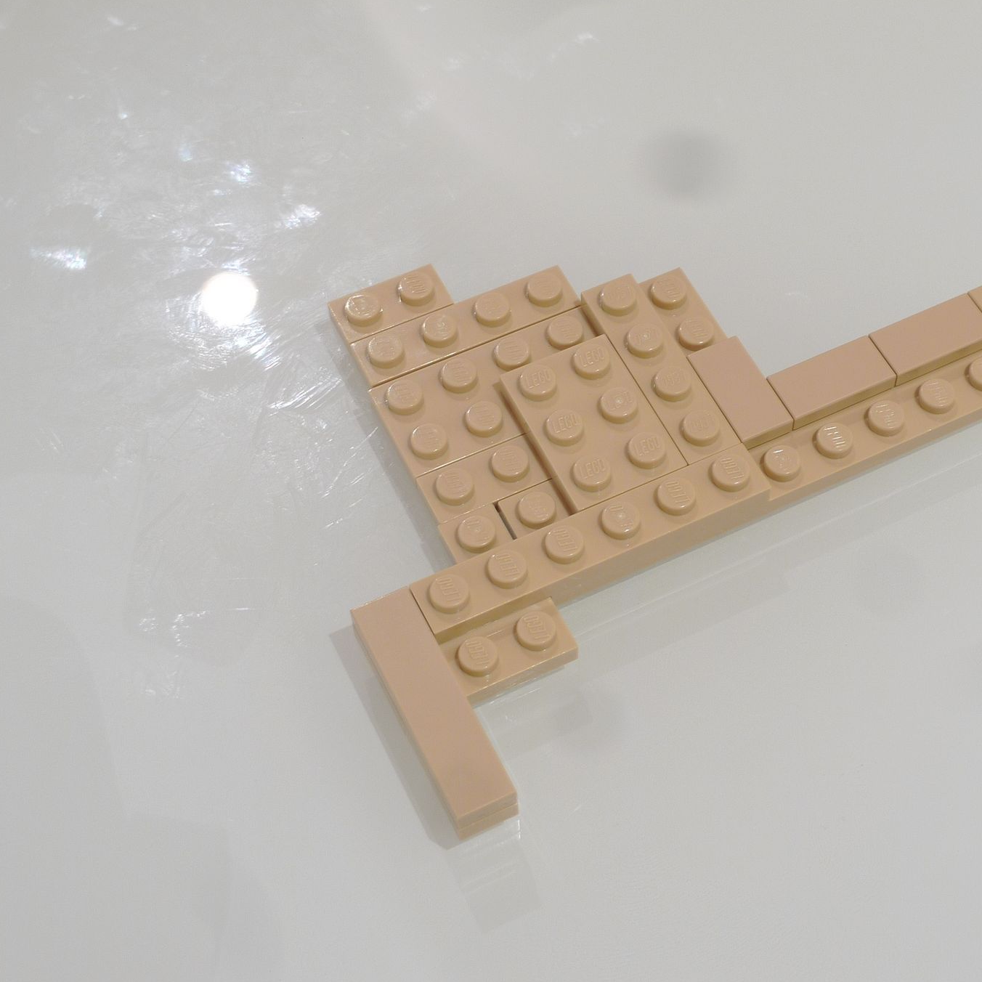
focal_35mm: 62
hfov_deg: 27.6
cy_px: 493
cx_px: 598
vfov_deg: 27.7
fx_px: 1990
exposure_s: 1/1.6
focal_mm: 11.1
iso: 80
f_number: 4.5
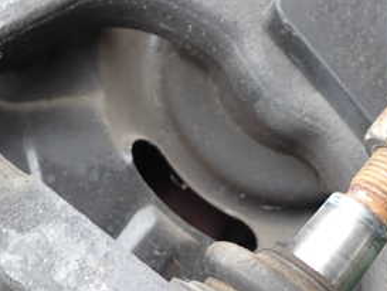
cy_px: 250
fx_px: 738
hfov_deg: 29.4
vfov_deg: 21.9
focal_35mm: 66
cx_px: 197
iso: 100
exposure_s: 1/80
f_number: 2.3
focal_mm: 5.4
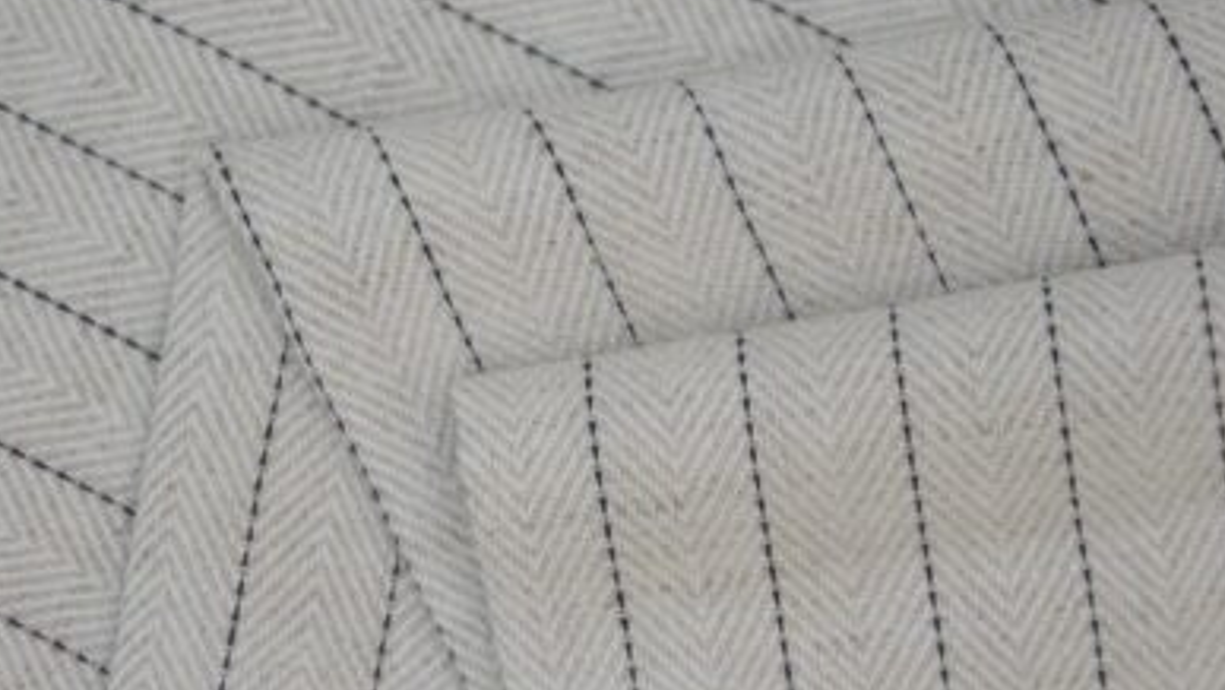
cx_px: 513
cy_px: 283
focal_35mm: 213
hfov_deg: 10.1
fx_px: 6911
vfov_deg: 5.7
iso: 5000
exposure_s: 1/8000
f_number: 5.6
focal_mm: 105
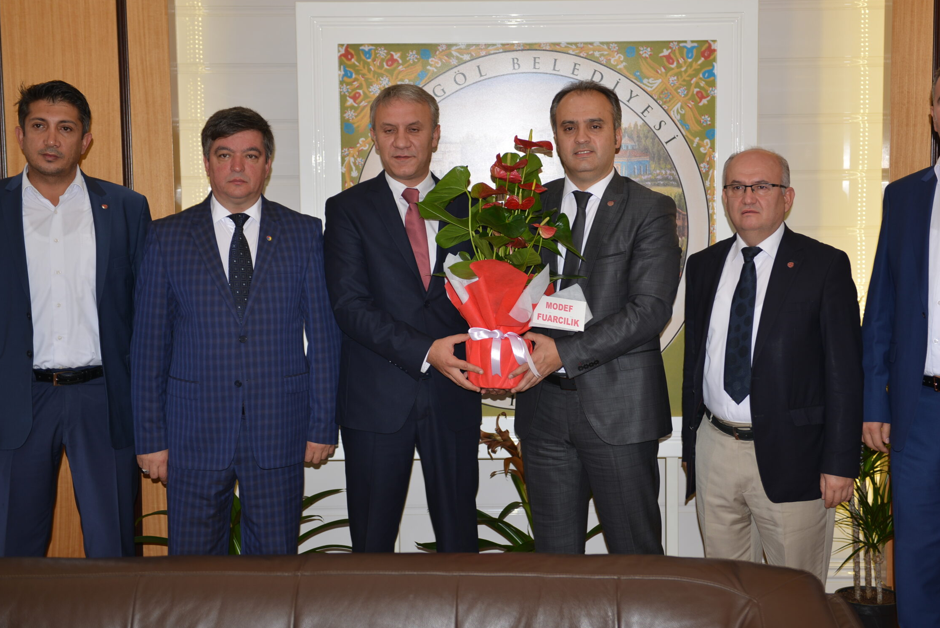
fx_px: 1436
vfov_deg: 24.6
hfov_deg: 36.2
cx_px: 502
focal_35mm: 55
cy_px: 277
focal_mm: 48
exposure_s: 1/60
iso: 100
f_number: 2.8
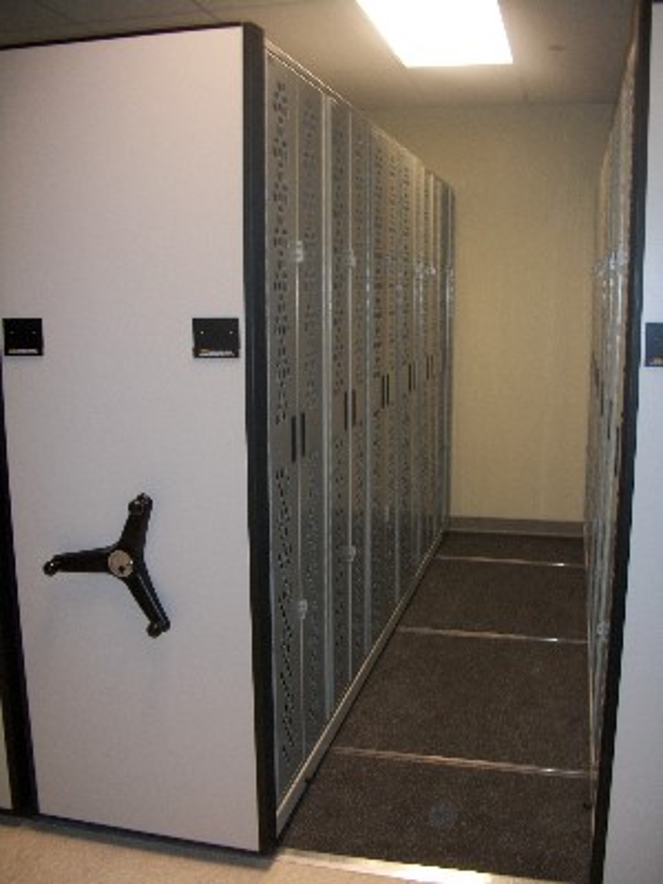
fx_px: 894
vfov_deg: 52.6
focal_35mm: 35
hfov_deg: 40.7
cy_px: 442
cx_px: 332
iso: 160
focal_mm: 6.3
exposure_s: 1/30
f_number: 3.1
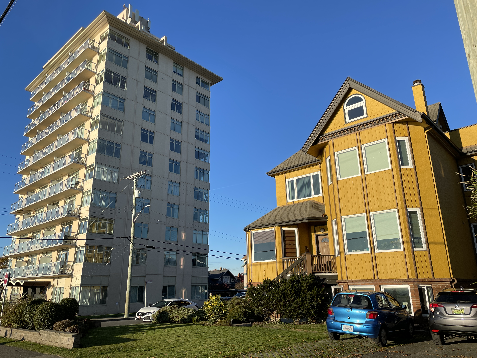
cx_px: 238
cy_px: 179
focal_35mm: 26
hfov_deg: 67.3
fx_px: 358
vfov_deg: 53.1
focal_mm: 4.2
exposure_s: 1/2506
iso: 32
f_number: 1.6
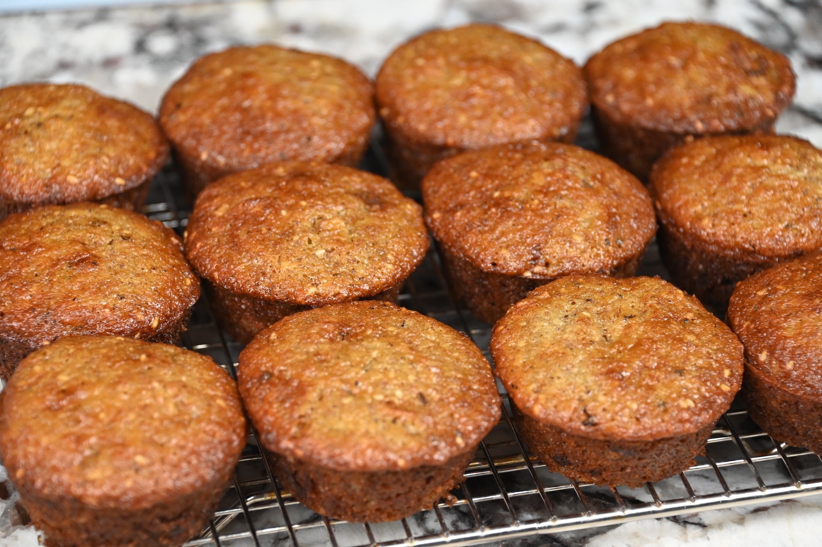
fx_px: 3423
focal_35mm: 150
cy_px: 274
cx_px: 411
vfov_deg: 9.1
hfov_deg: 13.7
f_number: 5.6
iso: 3200
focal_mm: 150
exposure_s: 1/125
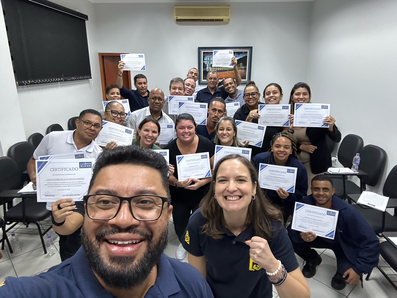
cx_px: 198
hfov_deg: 73.9
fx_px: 264
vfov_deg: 58.9
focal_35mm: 23
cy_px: 149
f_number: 1.9
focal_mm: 2.69
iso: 200
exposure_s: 1/60
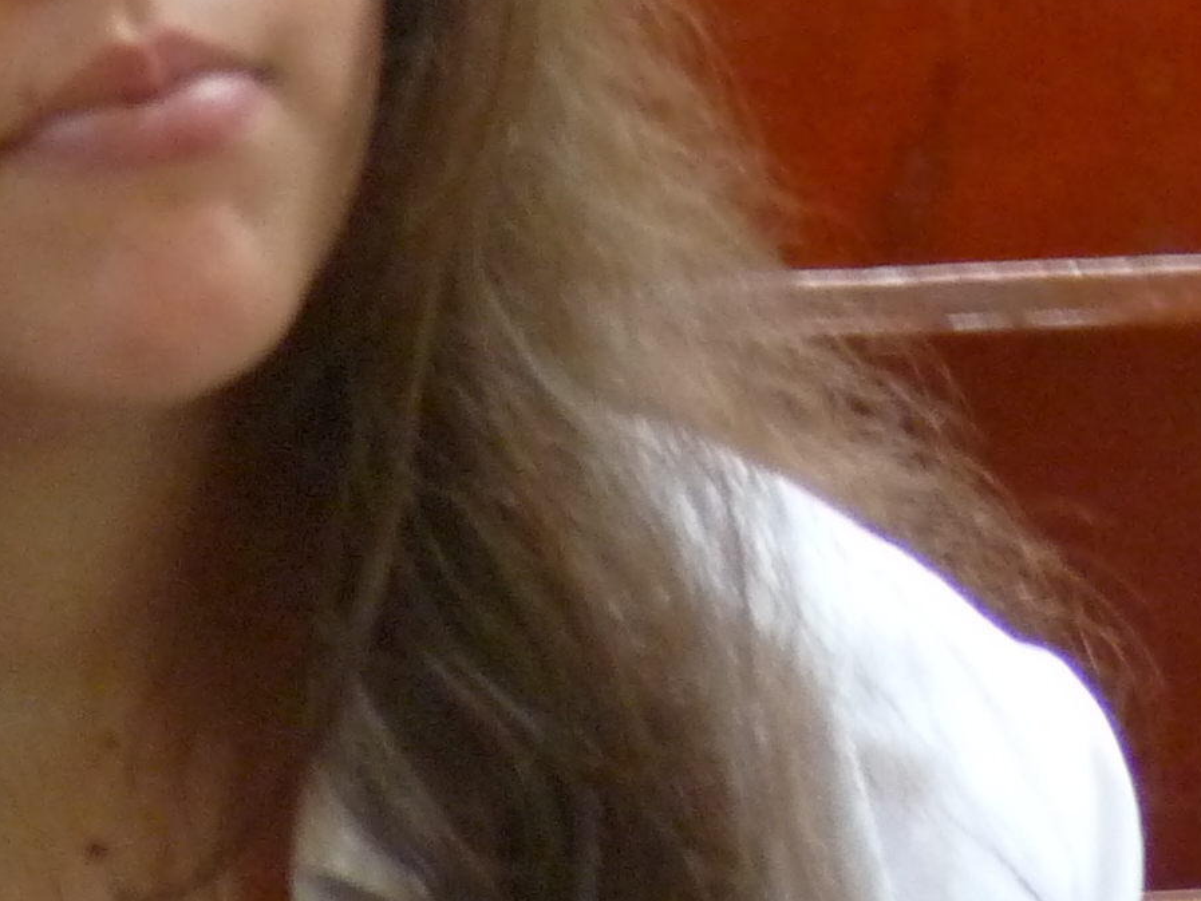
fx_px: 40911
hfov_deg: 1.7
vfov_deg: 1.3
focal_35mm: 1179
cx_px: 2268
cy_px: -586
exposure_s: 1/20
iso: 400
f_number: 3.7
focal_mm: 51.5
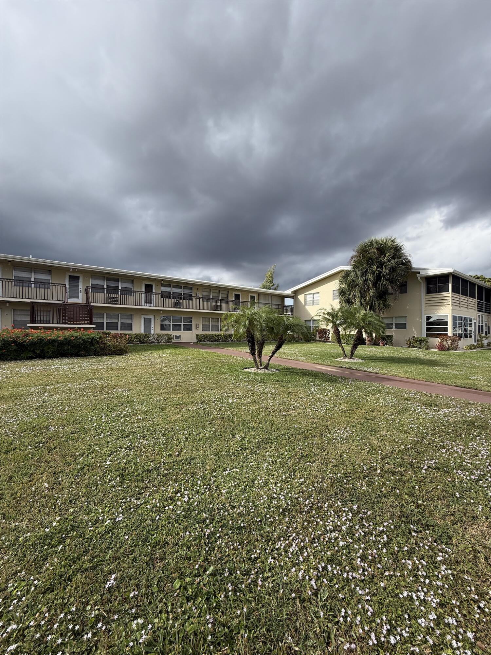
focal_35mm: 14
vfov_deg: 102.1
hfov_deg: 85.7
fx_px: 265
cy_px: 328
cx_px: 246
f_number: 2.2
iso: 40
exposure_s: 1/770
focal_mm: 2.22
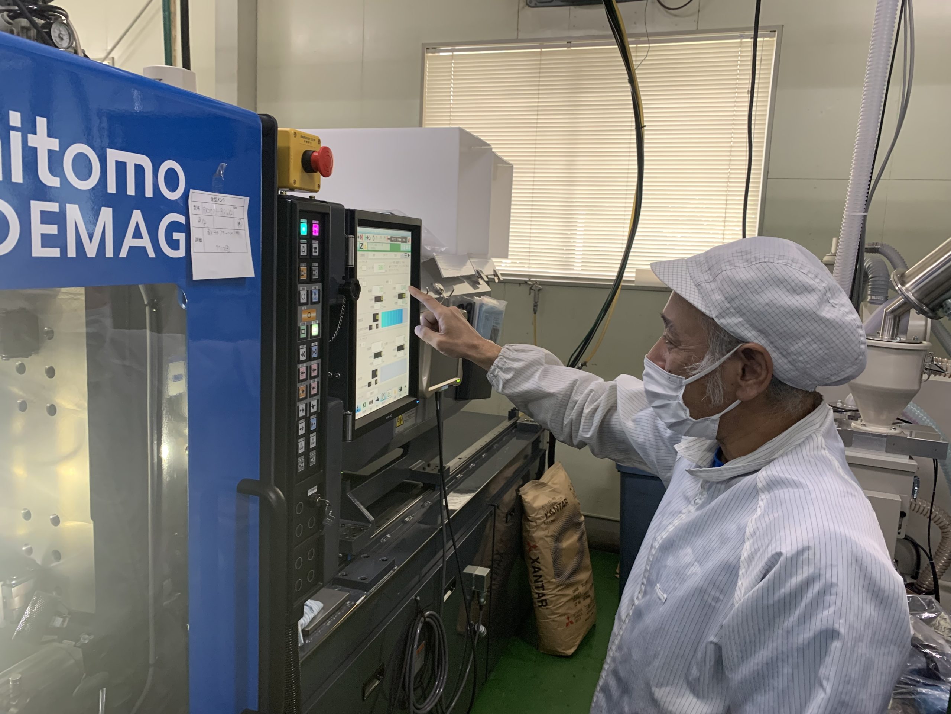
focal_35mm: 26
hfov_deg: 67.3
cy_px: 357
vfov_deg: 53.1
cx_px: 476
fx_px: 714
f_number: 1.8
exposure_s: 1/60
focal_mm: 4.25
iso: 125
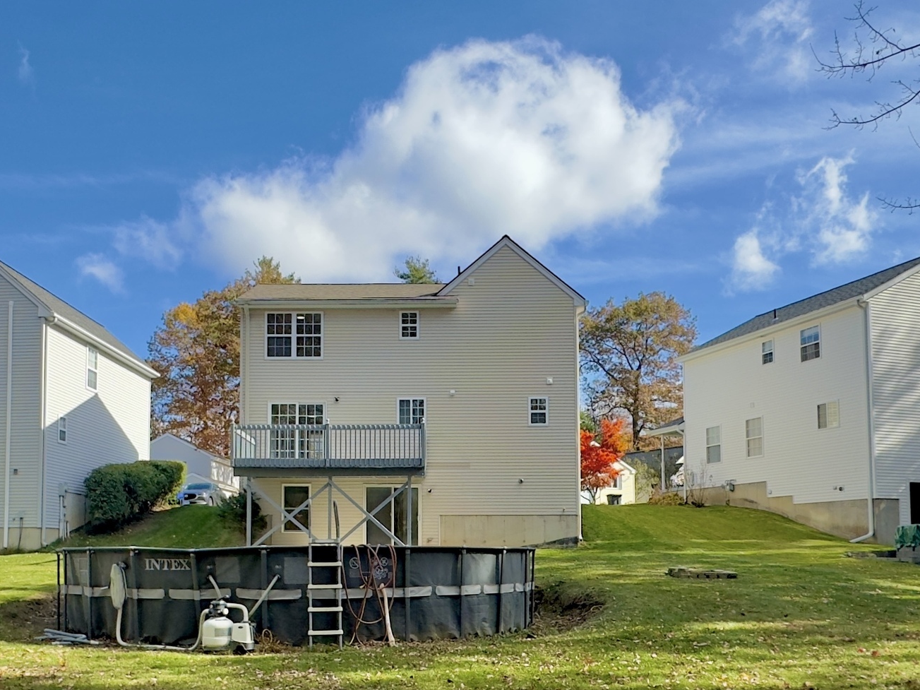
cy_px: 508
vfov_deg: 41.8
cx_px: 392
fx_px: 877
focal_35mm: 33
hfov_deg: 55.1
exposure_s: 1/1126
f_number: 2.2
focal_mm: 2.22
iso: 40
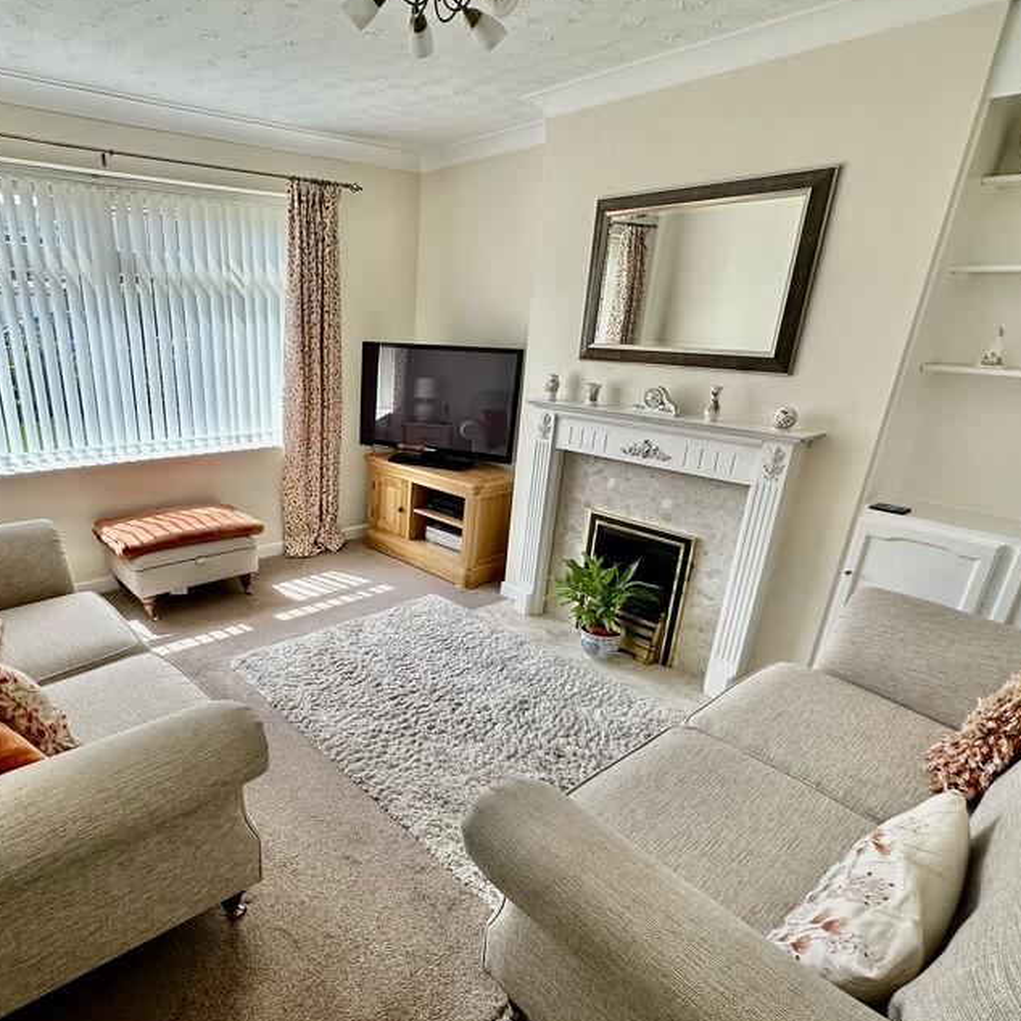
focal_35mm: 20
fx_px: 667
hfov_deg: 73.4
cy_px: 581
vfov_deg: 74.4
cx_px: 375
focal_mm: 2.22
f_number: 2.2
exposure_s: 1/186
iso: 40
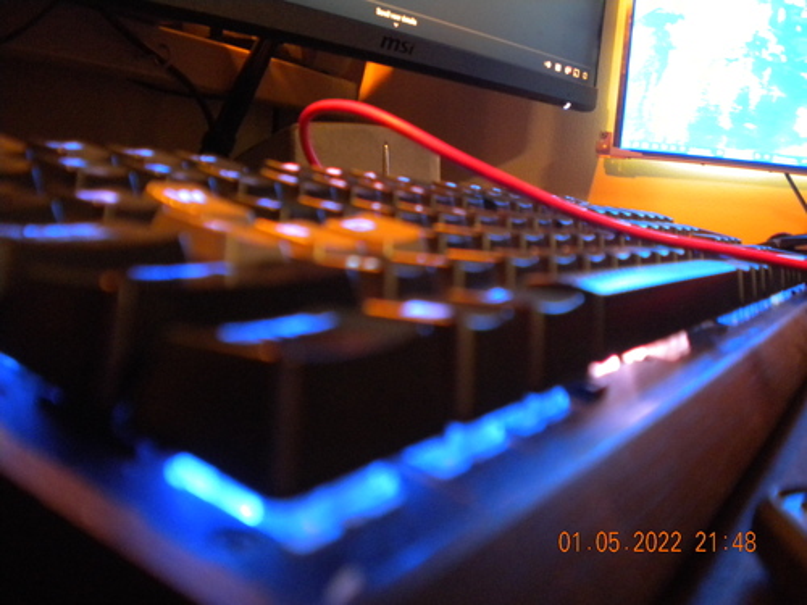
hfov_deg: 52.6
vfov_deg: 40.7
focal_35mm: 35
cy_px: 302
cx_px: 404
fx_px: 816
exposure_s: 1/4.4
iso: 400
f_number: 3.1
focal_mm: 6.3
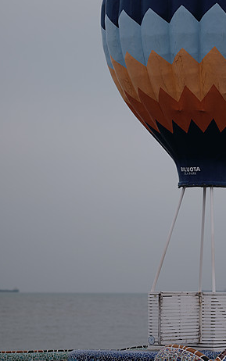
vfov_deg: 13.9
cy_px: 166
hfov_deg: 8.7
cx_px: 205
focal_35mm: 150
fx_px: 1477
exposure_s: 1/500
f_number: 1.8
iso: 100
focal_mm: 85
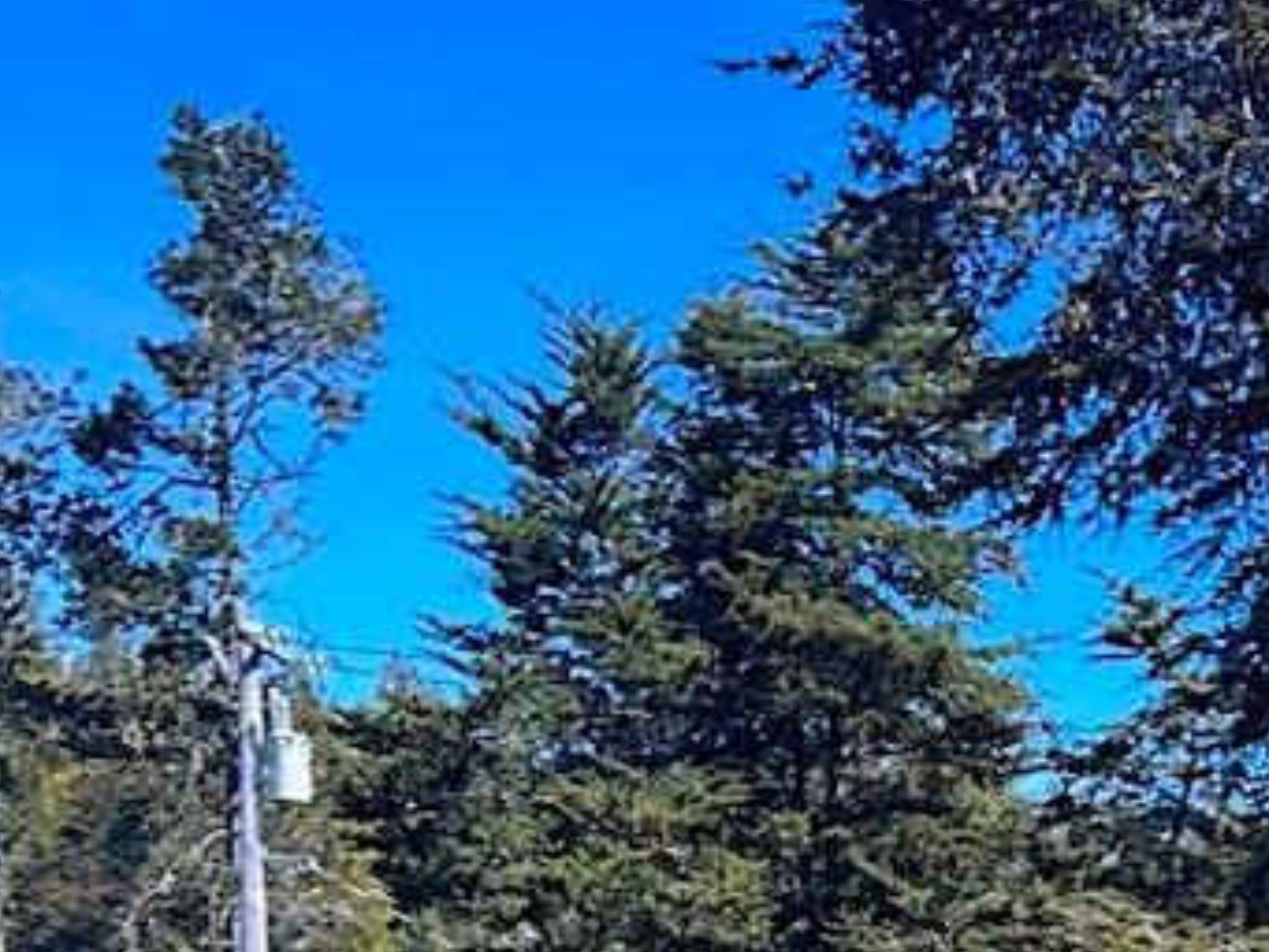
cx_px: 1161
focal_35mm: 90
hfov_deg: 21.3
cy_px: 1577
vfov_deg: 14.8
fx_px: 3301
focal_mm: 6.86
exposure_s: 1/161
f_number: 1.78
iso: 64
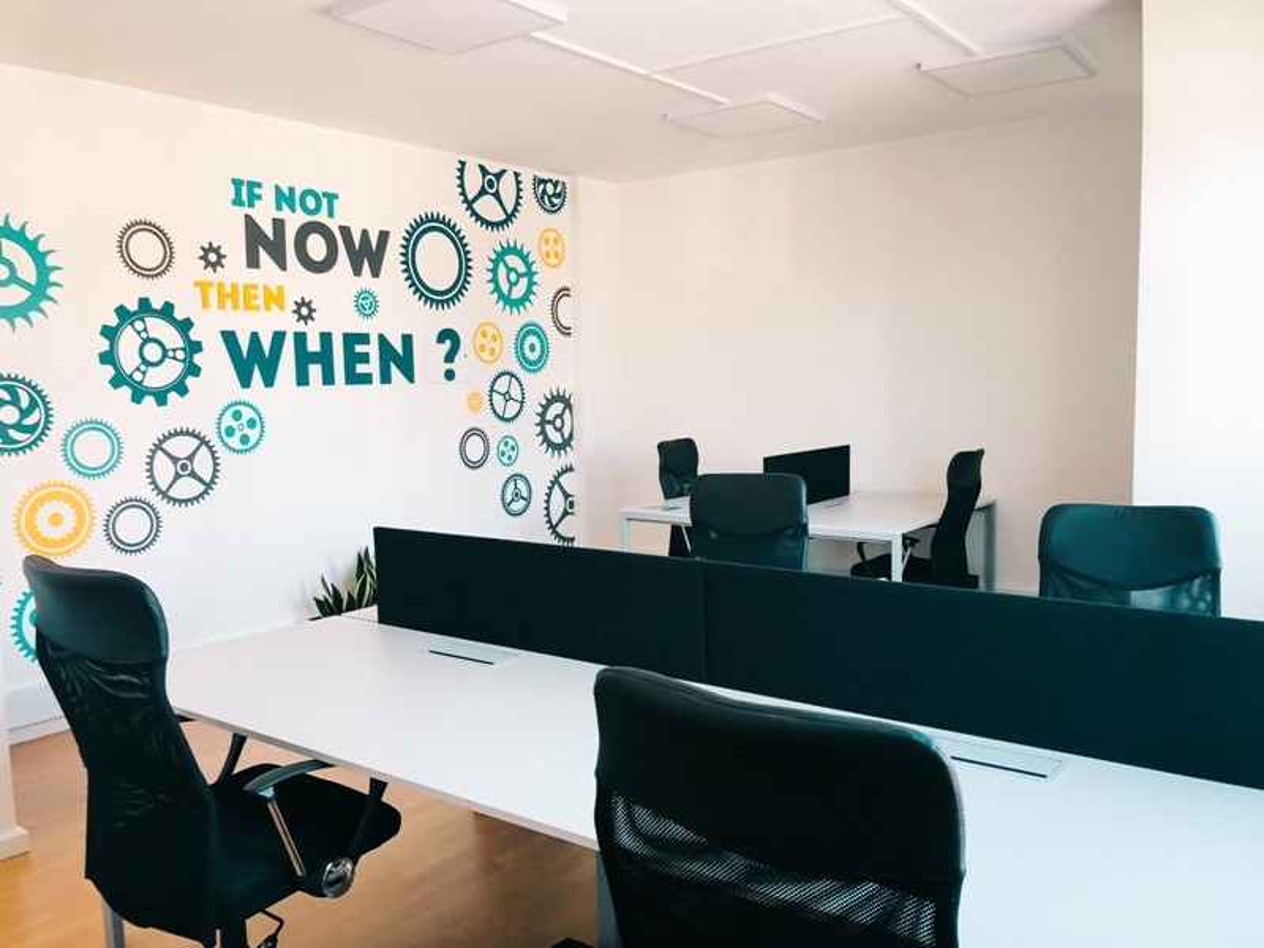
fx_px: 1022
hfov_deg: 63.4
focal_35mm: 28
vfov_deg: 49.7
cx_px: 632
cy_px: 474
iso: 32
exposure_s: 1/30
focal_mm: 3.99
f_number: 1.8
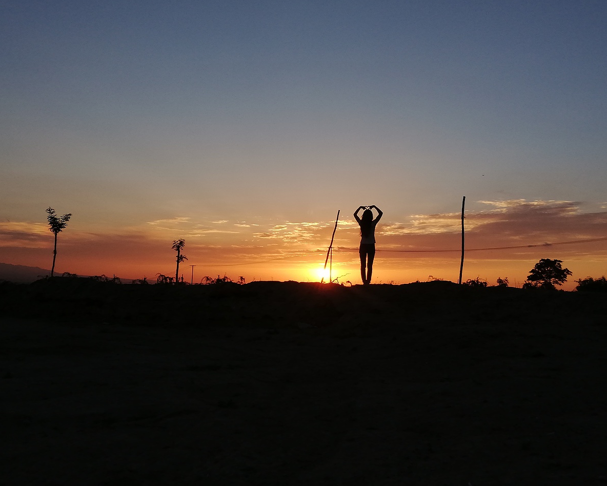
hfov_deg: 47.9
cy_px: 242
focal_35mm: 38
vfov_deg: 39.2
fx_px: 683
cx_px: 317
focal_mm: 3.81
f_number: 2.2
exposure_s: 1/772
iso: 50
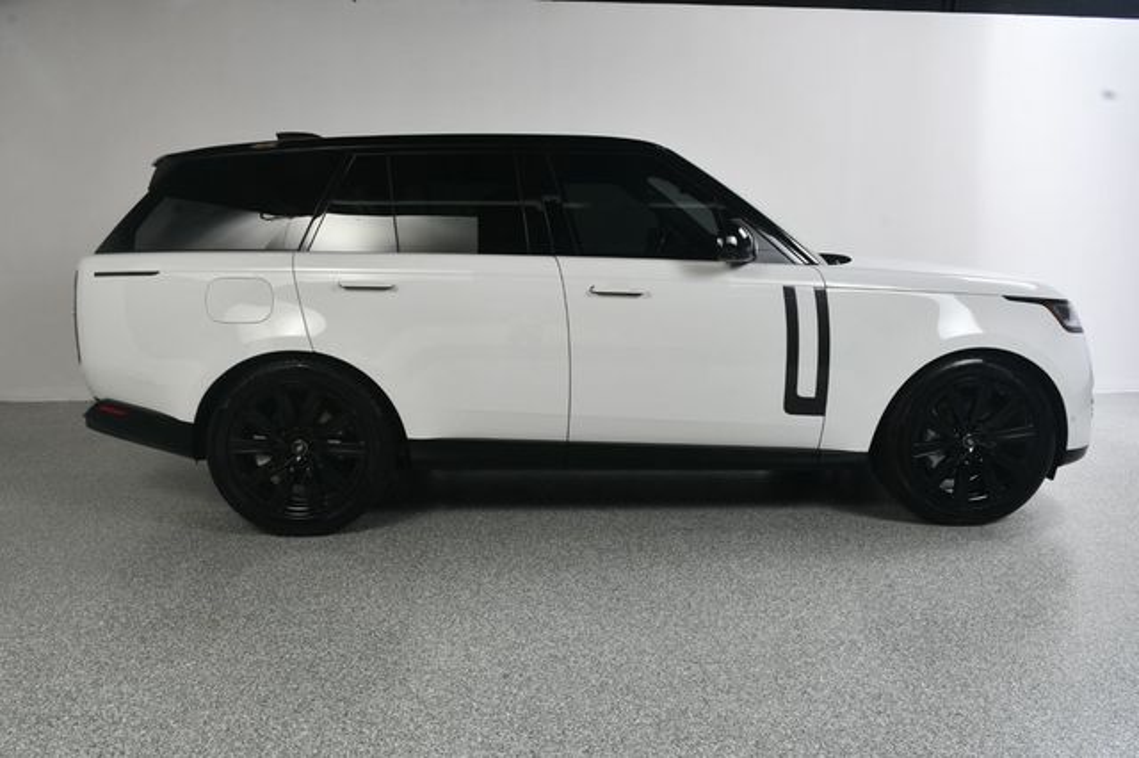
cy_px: 379
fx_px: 854
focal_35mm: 27
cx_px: 570
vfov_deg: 47.9
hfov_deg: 67.4
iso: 100
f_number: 13
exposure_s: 1/160
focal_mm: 18
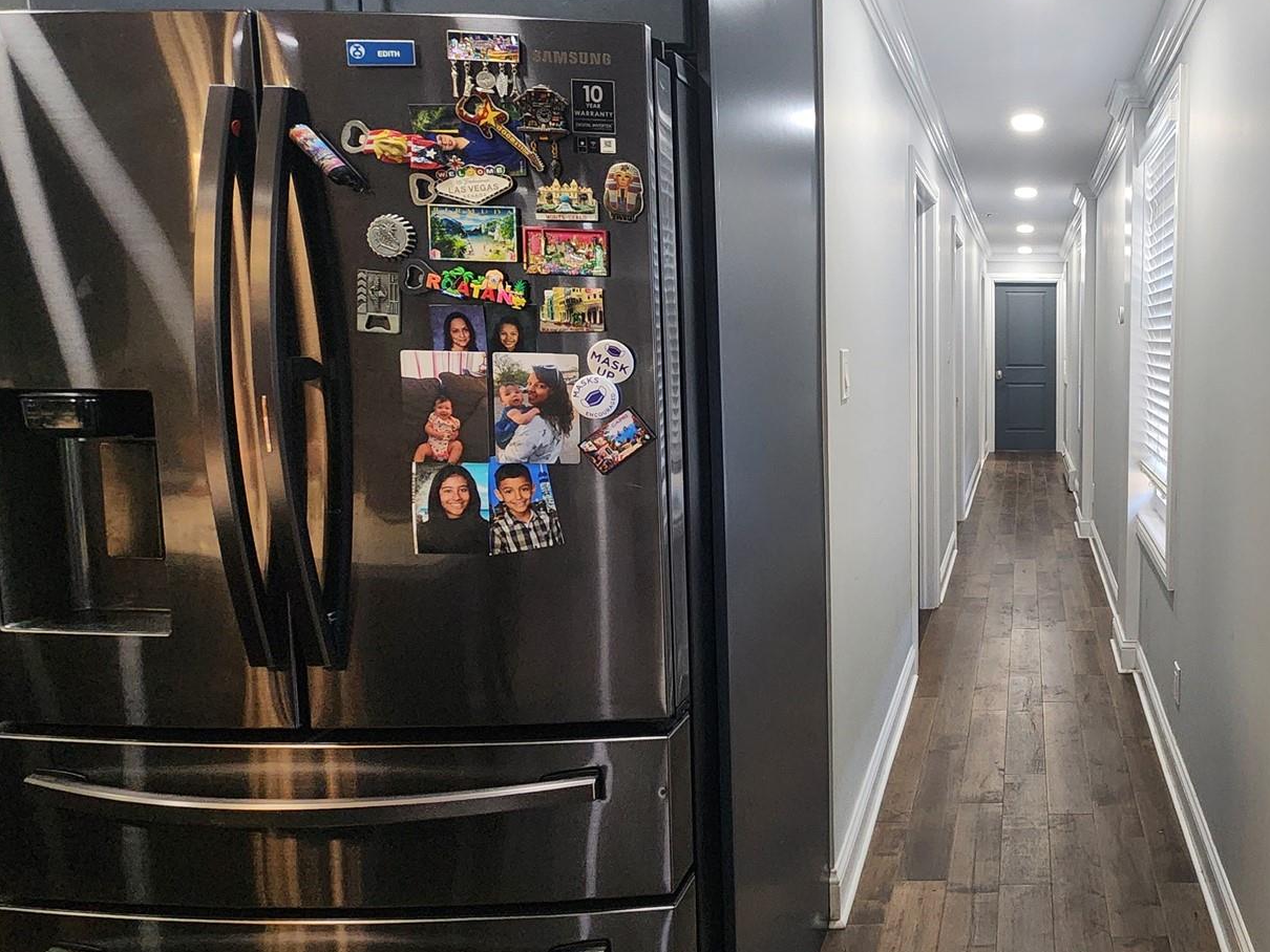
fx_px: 807
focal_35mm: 22
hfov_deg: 68.1
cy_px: 423
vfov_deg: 60.9
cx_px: 1039
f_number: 2.2
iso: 250
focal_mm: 2.2
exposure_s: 1/60
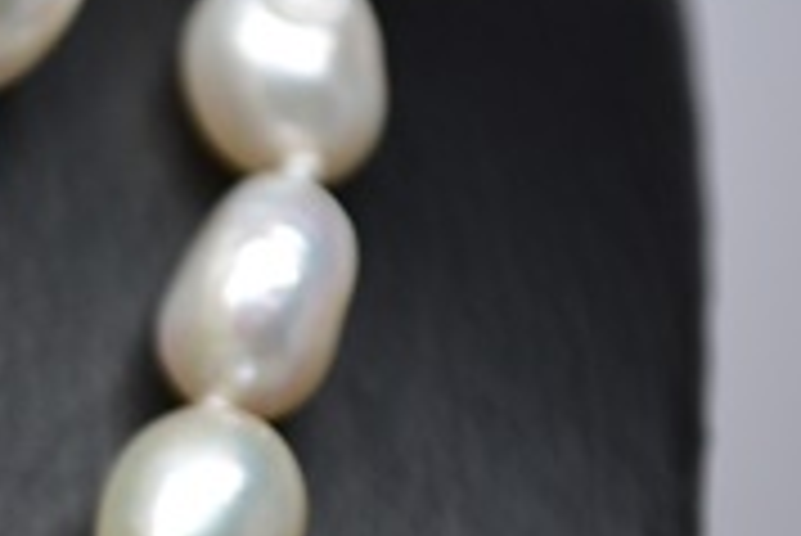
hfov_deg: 7.3
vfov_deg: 5.0
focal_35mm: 278
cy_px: 473
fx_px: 6183
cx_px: -184
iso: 560
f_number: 5.6
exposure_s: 1/60
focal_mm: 55
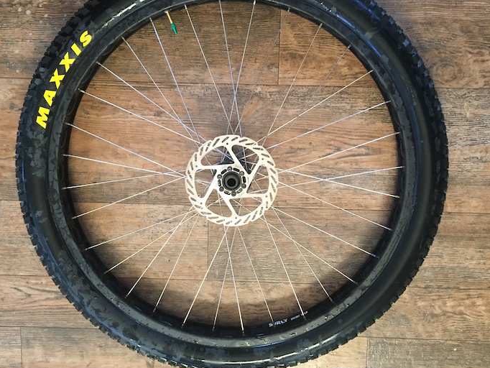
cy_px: 169
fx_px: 481
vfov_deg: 41.8
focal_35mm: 34
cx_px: 251
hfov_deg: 53.9
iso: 250
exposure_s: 1/30
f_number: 2.2
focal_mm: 4.15
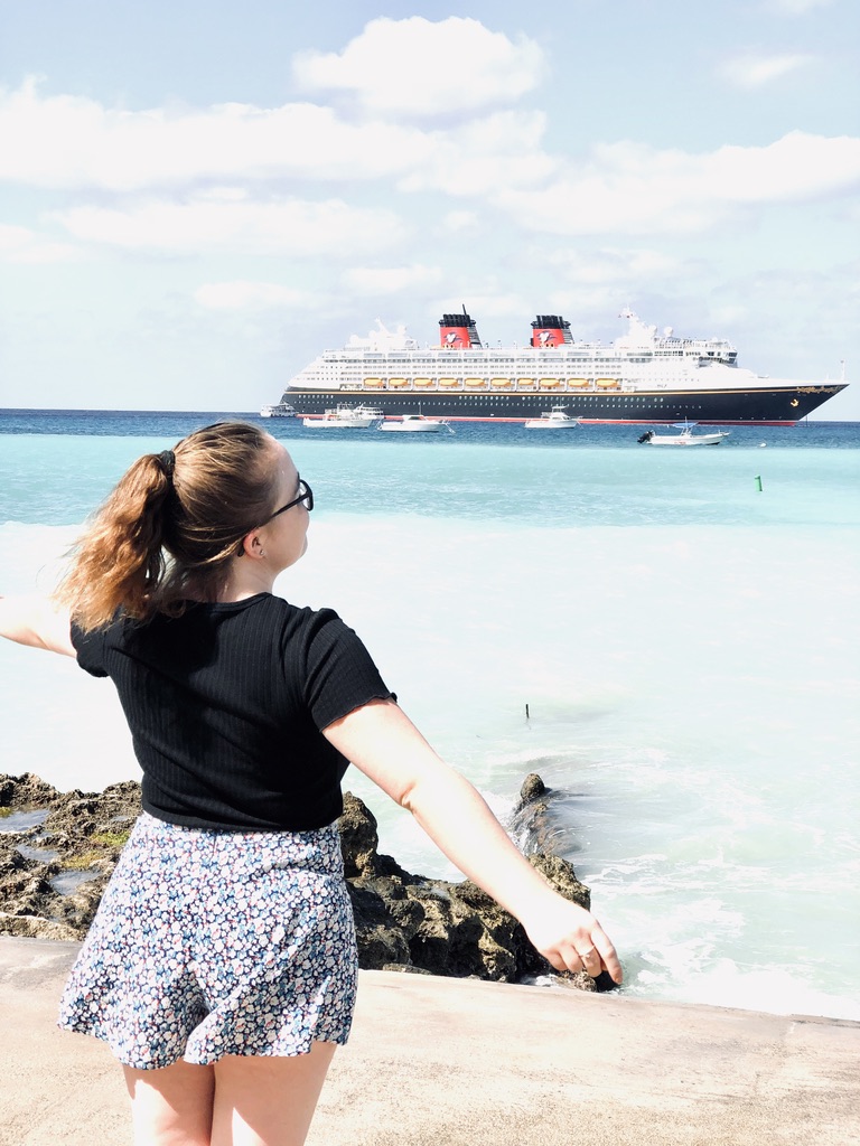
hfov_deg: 25.7
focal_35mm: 57
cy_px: 573
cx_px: 430
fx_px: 1888
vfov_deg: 33.8
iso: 20
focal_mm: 6.6
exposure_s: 1/1143
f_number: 2.8
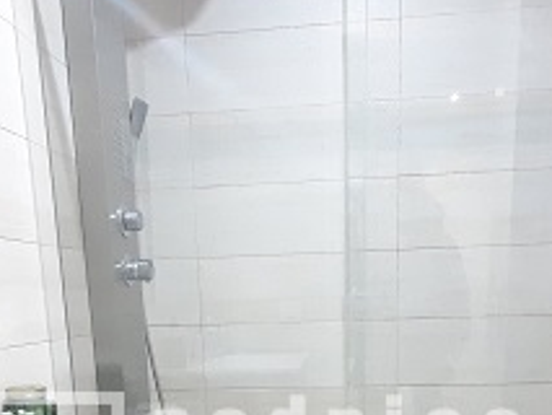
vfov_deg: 32.3
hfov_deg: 47.8
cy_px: 462
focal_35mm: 39
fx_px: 622
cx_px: 259
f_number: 2.2
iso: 250
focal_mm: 1.74
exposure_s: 1/25
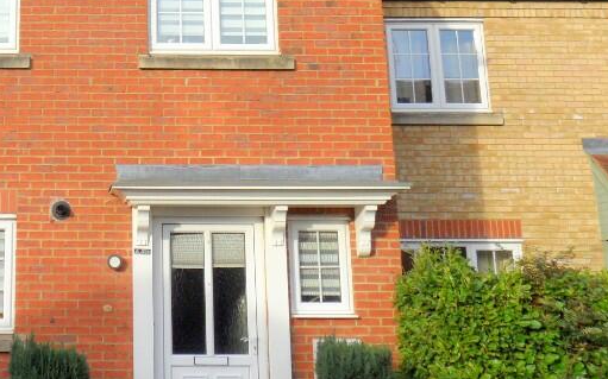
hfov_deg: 37.6
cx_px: 88
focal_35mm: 51
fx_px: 845
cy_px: 78
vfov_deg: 24.9
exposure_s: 1/750
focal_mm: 3.9
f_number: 3.2
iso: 80
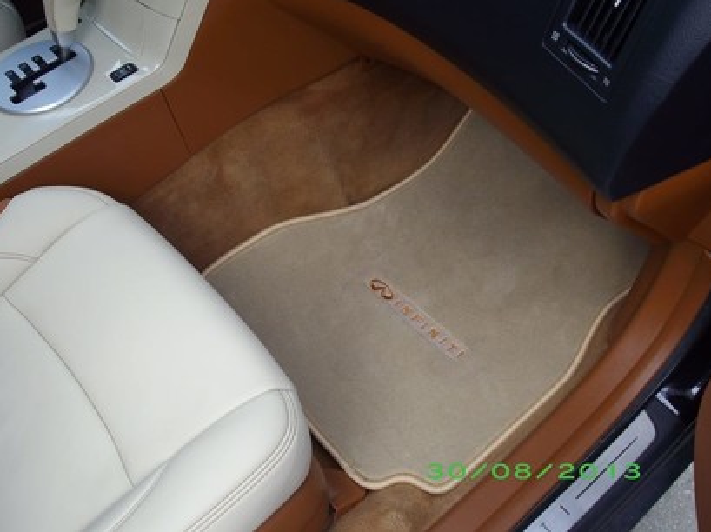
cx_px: 351
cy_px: 260
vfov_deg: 38.6
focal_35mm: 37
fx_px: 759
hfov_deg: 50.2
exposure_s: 1/200
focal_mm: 6
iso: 80
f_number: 2.7
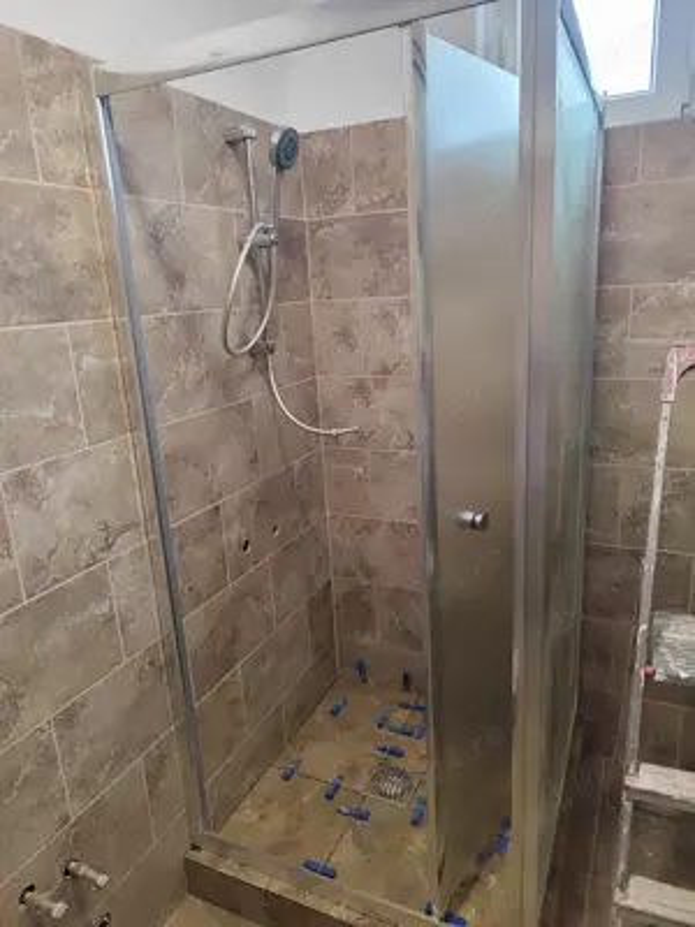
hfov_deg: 58.9
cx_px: 348
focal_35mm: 23
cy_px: 464
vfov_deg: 73.9
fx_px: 616
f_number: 1.65
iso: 125
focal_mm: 6.19
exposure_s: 1/50
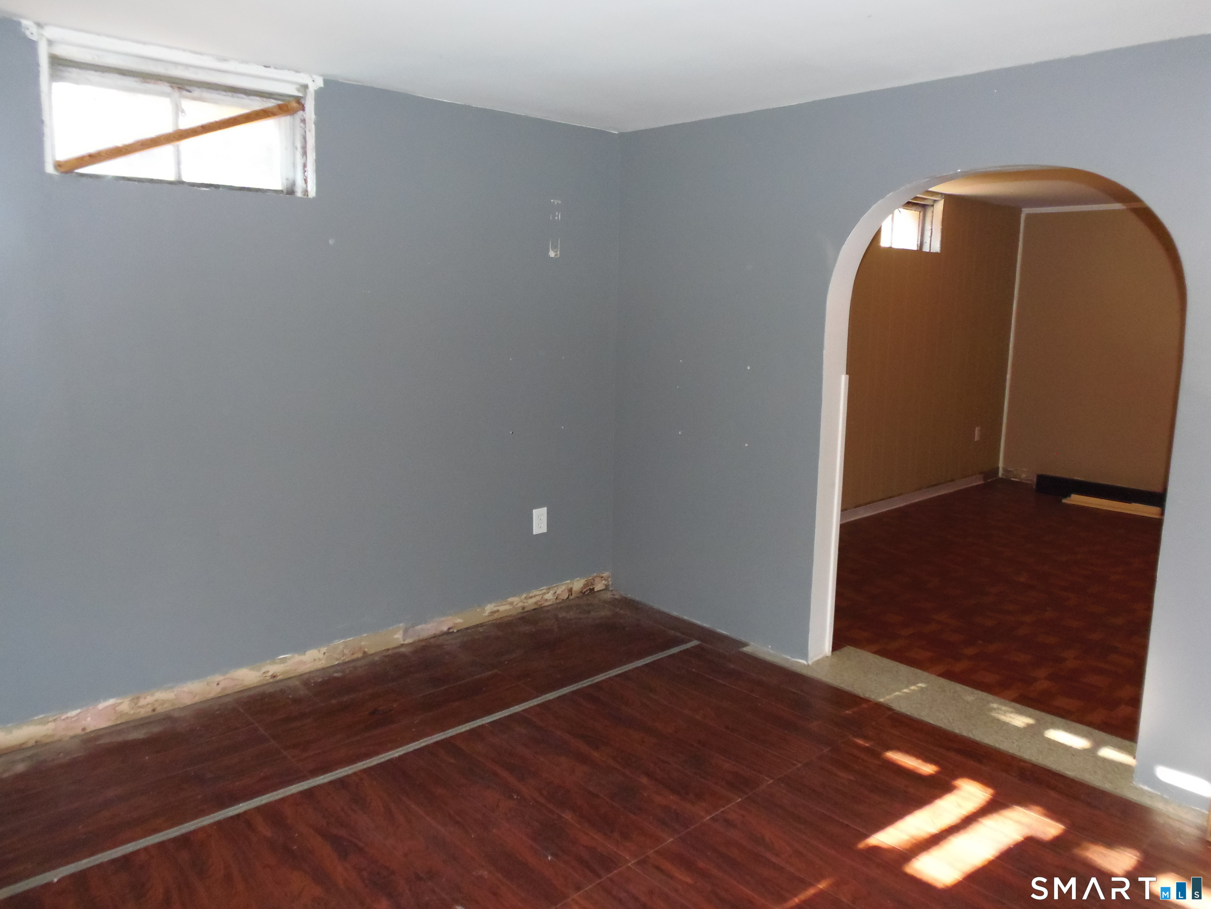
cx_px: 606
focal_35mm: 24
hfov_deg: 71.6
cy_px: 454
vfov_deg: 56.8
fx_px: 840
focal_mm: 4.3
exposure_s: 1/30
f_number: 2.9
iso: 320
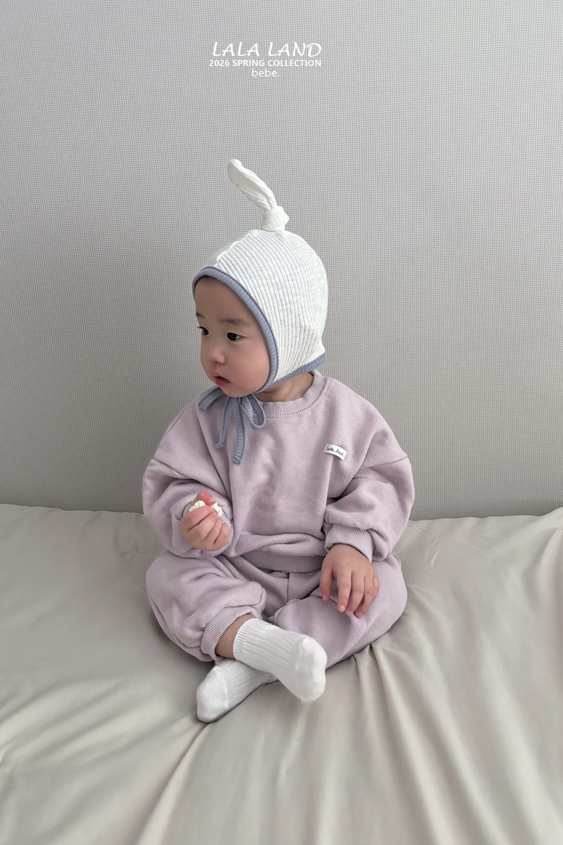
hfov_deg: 46.4
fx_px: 657
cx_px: 266
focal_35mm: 28
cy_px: 413
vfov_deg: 65.5
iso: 320
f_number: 1.6
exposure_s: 1/60
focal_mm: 5.96
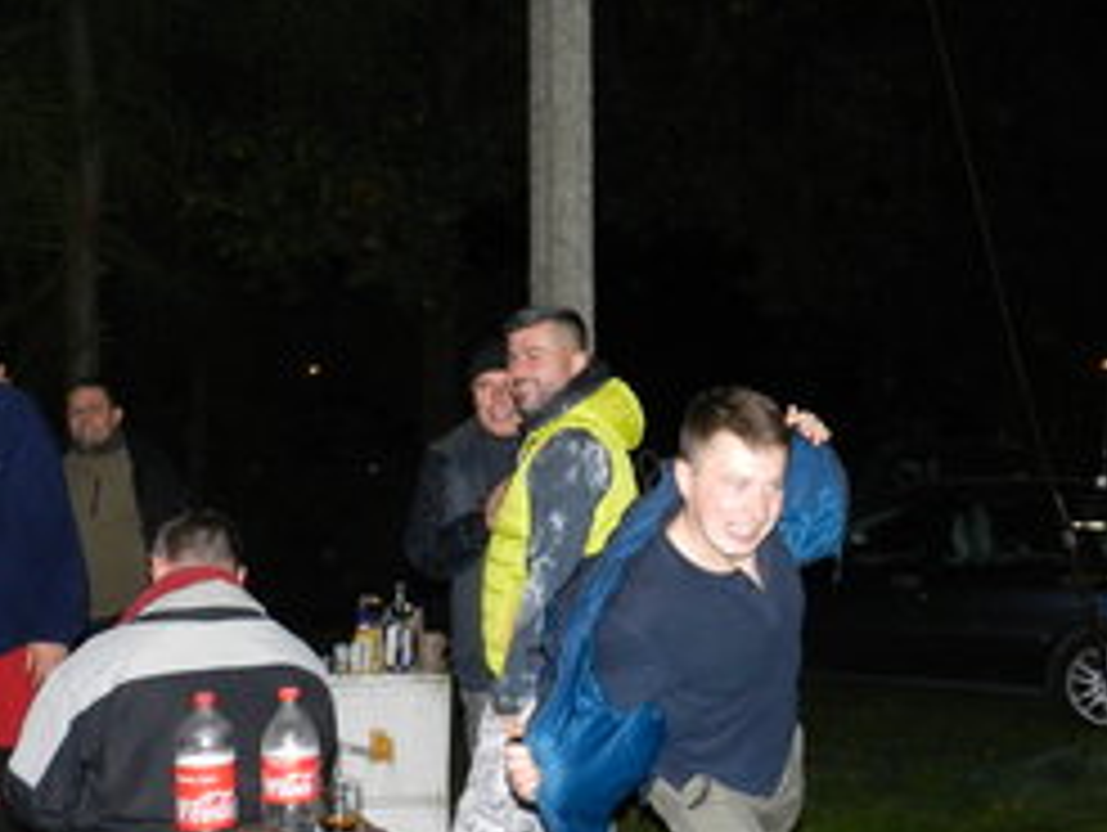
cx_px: 572
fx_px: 1344
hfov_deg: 44.7
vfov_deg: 34.2
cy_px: 526
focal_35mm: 42
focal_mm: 4
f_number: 3.4
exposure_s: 1/30
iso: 400
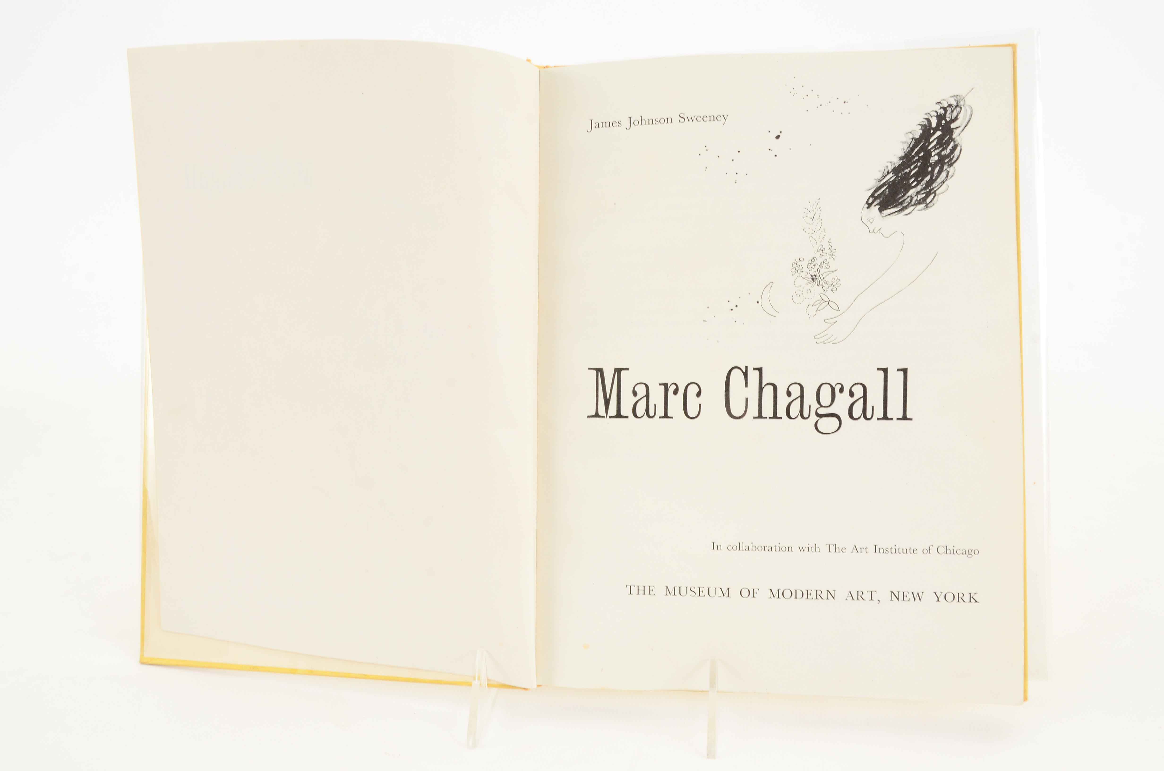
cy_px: 386
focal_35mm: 33
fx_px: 1065
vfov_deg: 39.8
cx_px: 582
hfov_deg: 57.3
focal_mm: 22
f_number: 11
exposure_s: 1/80
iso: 400
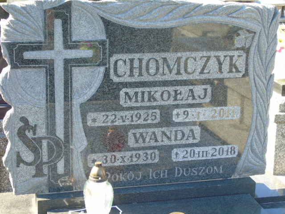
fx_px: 585
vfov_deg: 20.7
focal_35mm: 71
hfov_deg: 27.4
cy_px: 107
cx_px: 142
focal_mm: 13
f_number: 4.7
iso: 80
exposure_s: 1/50
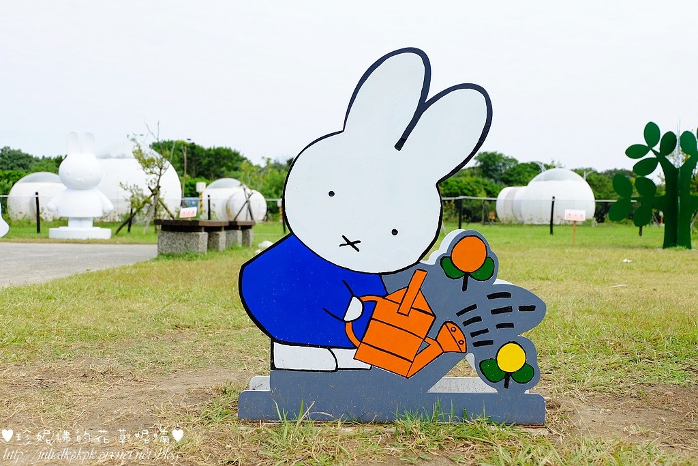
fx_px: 698
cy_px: 233
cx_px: 349
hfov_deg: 53.1
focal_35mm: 36
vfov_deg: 36.9
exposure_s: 1/1700
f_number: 4.2
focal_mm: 24.3
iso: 400
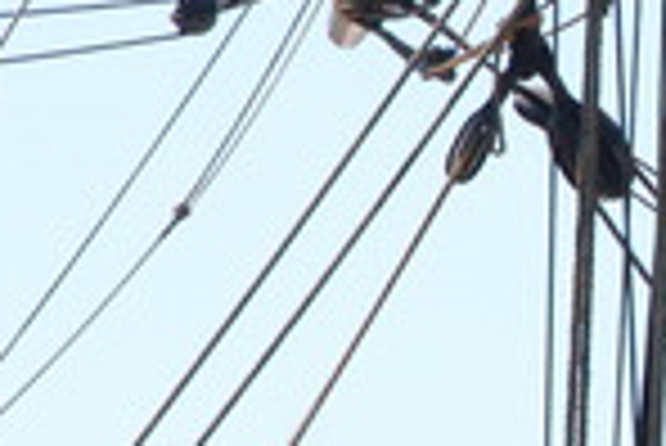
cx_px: 1017
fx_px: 14444
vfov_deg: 1.8
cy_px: -9
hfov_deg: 2.6
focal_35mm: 780
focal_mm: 120
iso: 500
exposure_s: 1/750
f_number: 6.7
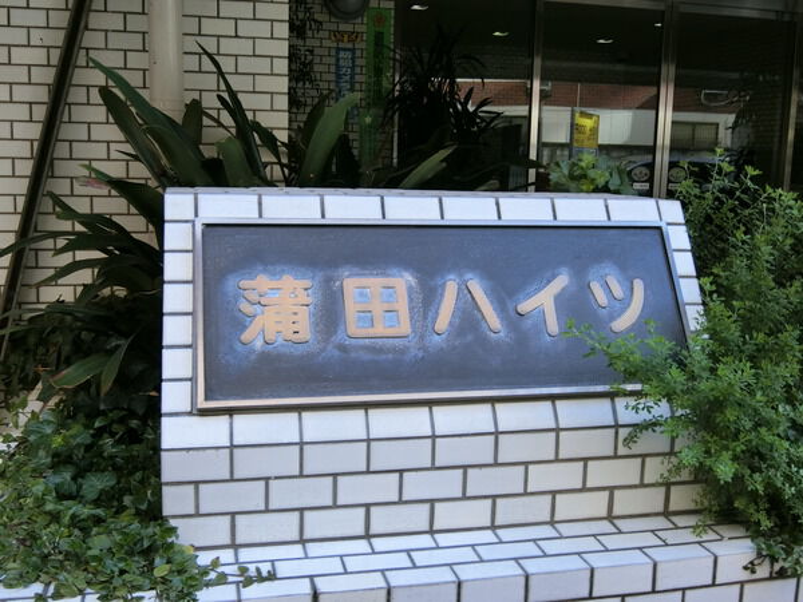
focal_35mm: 38
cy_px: 301
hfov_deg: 49.0
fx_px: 881
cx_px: 402
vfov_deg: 37.7
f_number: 3.7
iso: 125
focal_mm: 8.1
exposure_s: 1/125
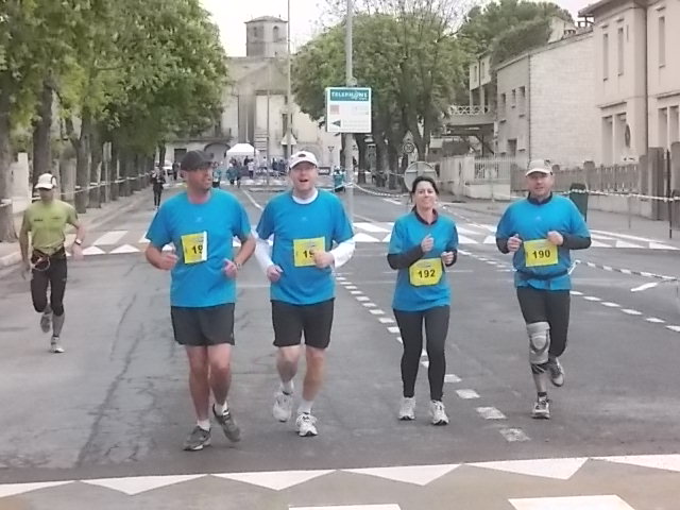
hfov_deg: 20.4
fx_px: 1886
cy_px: 255
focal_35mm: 96
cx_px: 340
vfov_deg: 15.4
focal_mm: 13.6
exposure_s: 1/160
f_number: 5.3
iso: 400
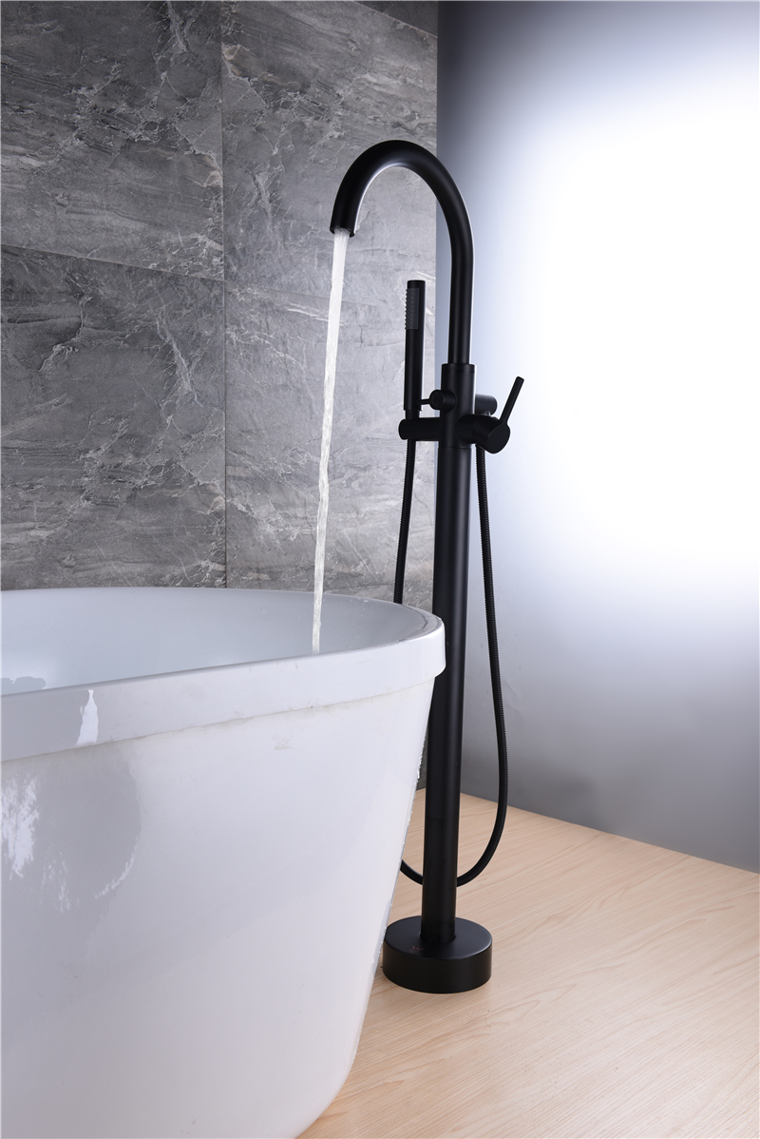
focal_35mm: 36
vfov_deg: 53.1
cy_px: 570
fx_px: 1139
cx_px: 380
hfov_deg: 36.9
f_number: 9
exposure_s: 1/160
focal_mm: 36
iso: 64
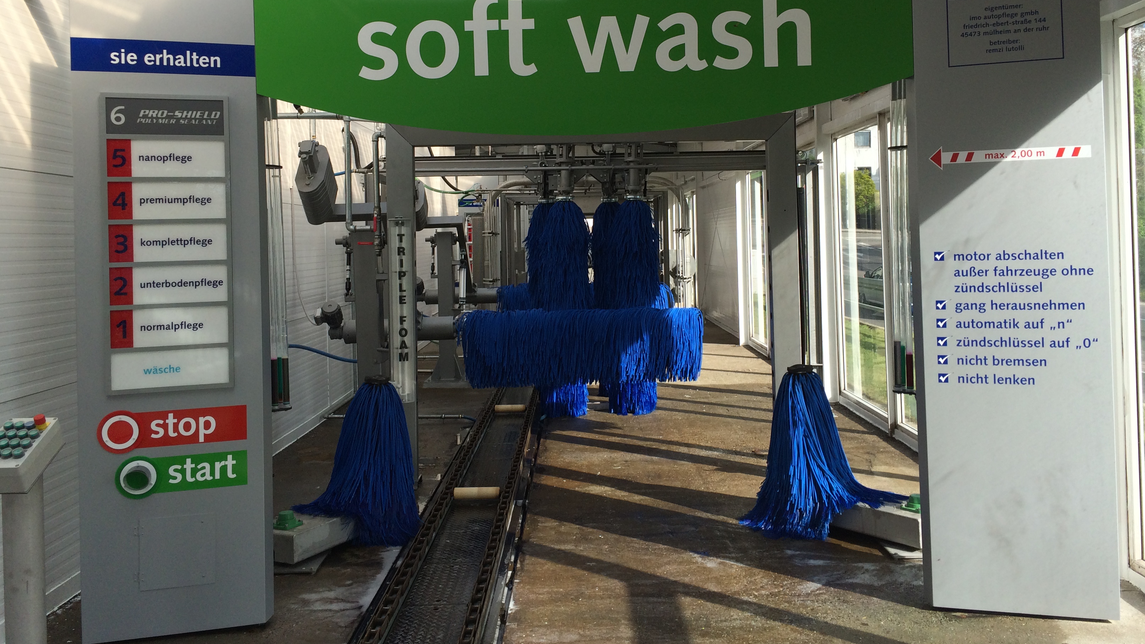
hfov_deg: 61.0
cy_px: 231
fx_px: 972
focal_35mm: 32
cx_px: 568
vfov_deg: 36.4
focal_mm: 4.15
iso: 32
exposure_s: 1/1325
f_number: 2.2
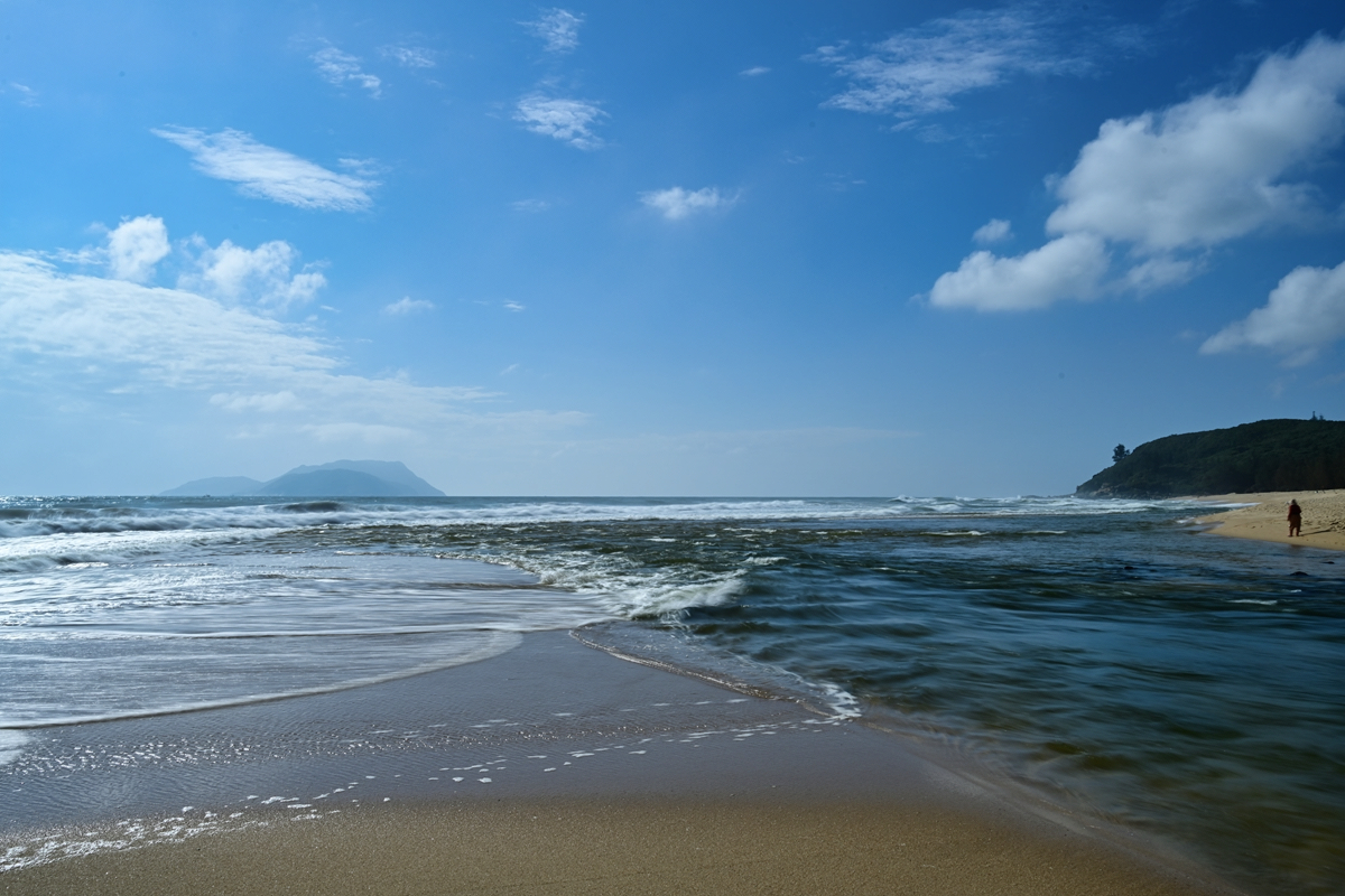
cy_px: 448
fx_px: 1121
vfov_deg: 43.6
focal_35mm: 30
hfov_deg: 61.9
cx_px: 672
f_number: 18
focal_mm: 30
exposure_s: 1/4
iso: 100
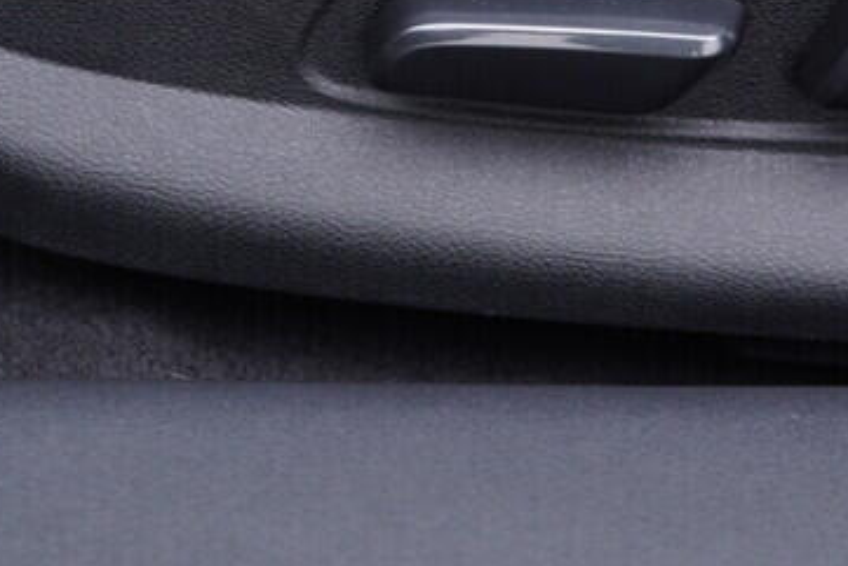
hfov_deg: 19.9
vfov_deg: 13.2
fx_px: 2404
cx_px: 641
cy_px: -20
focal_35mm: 102
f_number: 2.8
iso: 160
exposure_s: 1/40
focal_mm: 24
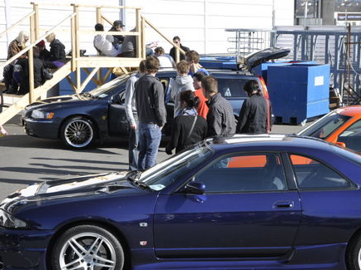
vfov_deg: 14.5
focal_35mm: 102
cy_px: 169
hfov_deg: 19.2
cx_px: 238
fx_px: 1063
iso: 400
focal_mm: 48
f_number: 11
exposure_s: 1/500
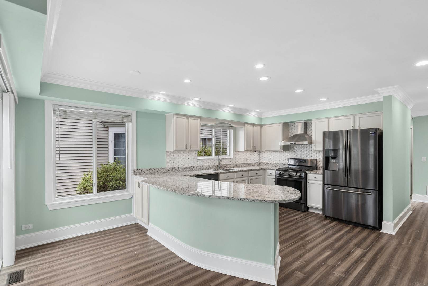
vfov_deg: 70.5
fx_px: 202
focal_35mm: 17
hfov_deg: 93.3
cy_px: 143
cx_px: 214
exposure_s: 1/40
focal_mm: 17
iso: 200
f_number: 8
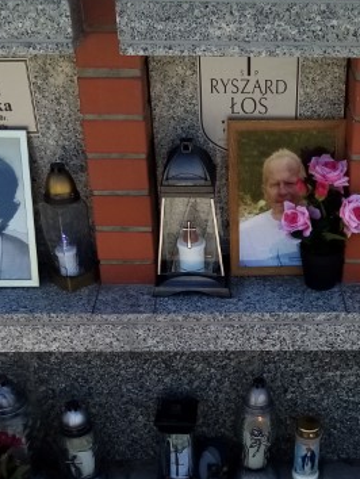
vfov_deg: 39.5
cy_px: 350
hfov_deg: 30.6
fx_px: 651
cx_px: 253
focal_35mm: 47
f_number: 1.8
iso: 104
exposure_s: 1/778
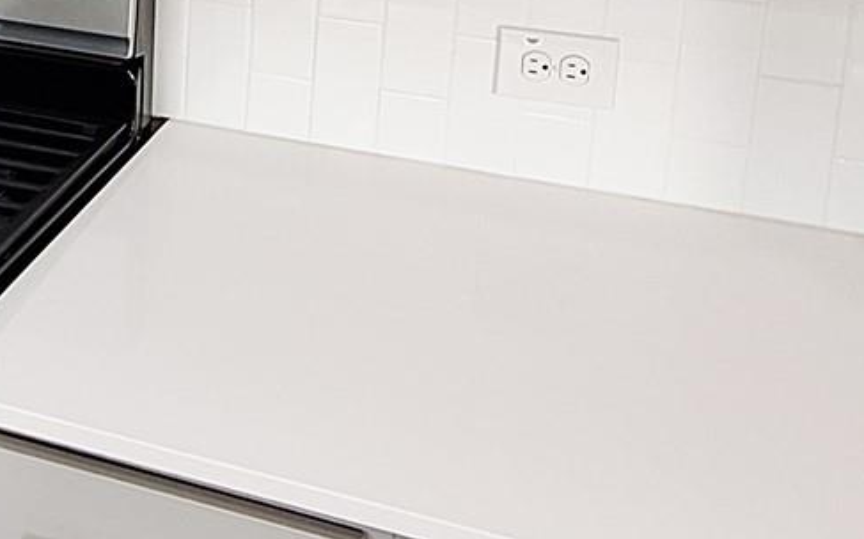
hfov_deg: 33.3
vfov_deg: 20.7
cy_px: -126
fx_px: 1365
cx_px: 92
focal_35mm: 58
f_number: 2.2
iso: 160
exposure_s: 1/40
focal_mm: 1.74
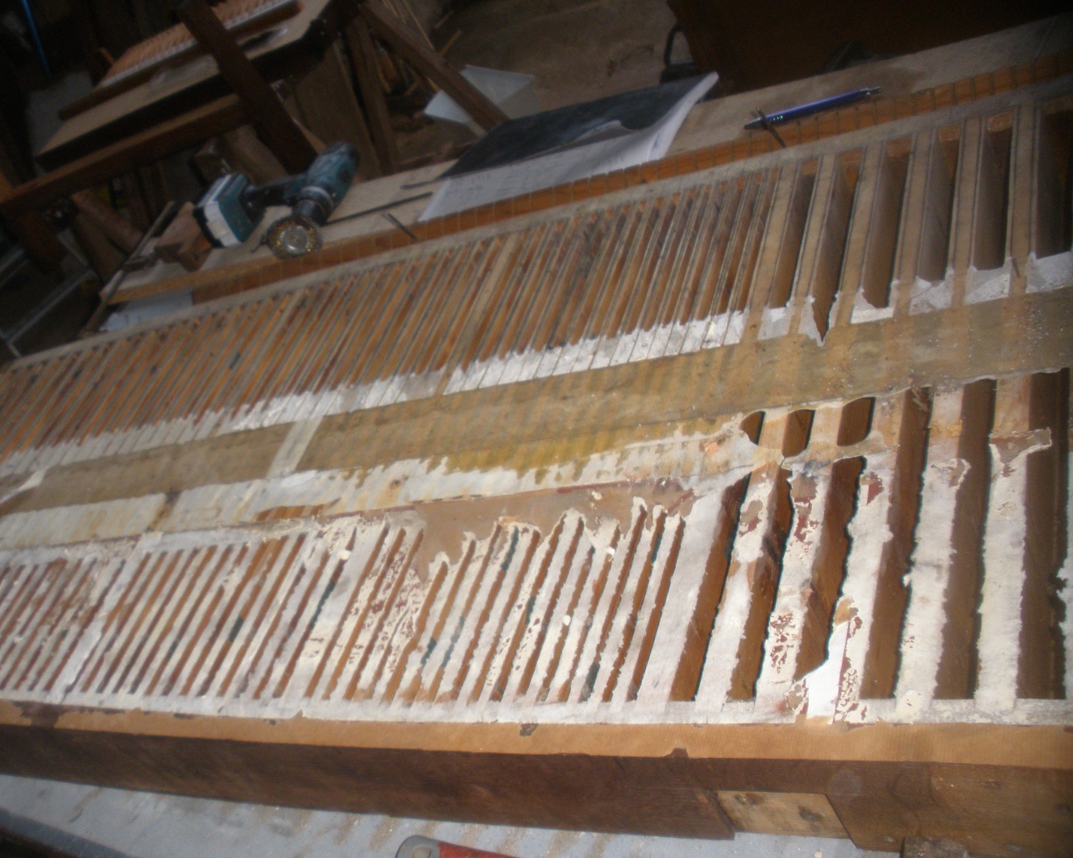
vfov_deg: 39.1
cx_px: 510
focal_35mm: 38
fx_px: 1206
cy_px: 433
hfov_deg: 47.9
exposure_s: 1/30
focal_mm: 6.3
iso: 160
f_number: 3.5
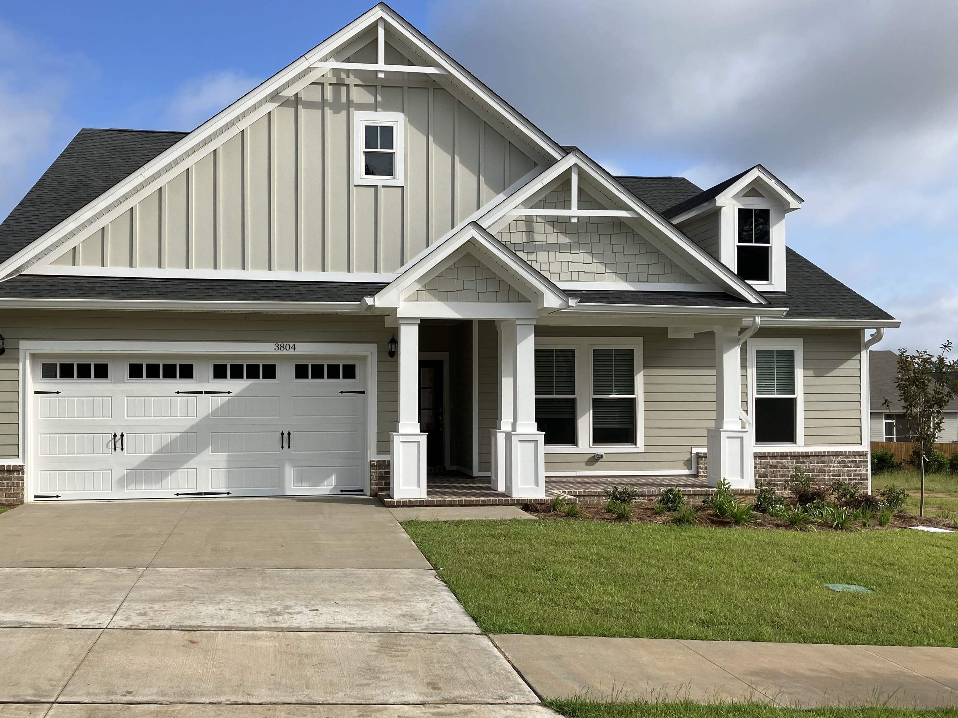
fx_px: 913
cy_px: 394
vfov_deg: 42.9
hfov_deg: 55.1
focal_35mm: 33
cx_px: 399
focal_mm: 3.99
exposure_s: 1/2315
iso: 32
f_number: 1.8
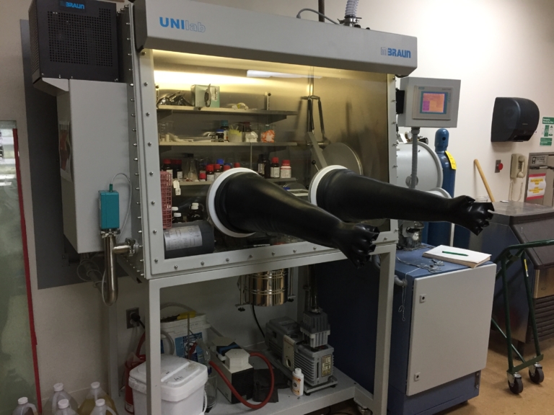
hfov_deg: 61.7
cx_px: 277
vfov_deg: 48.2
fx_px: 464
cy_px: 208
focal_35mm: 29
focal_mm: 4.15
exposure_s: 1/30
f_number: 2.2
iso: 50
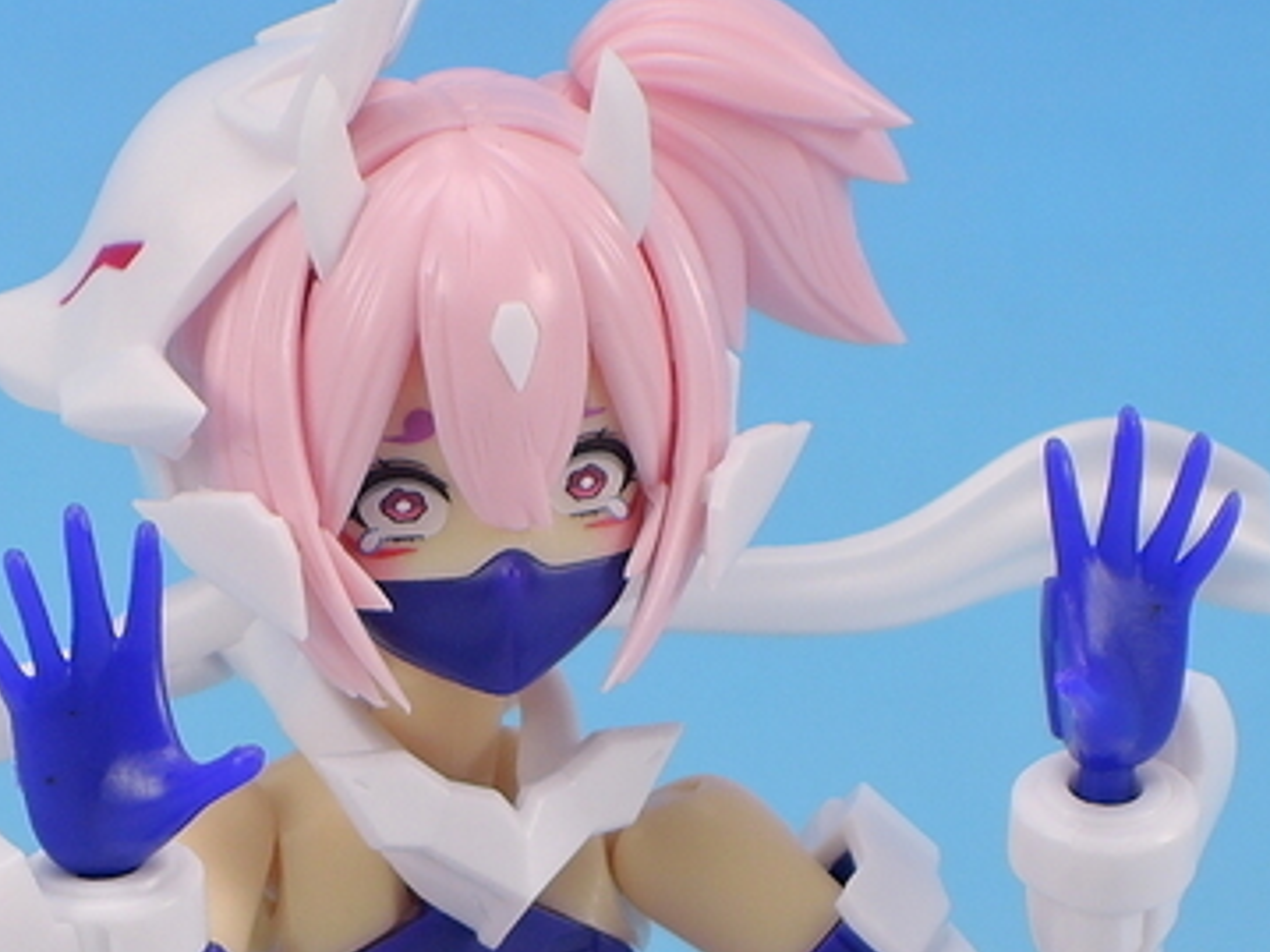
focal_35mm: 342
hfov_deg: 5.8
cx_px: 361
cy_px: 966
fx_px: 12543
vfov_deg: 4.3
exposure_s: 1/5
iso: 80
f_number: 6.3
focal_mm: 25.5
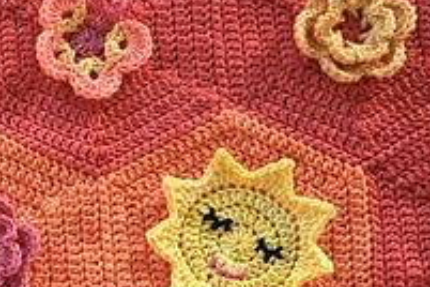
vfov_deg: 13.1
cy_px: 327
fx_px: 1218
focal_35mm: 102
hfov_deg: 17.7
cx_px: -231
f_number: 4
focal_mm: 21.2
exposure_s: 1/100
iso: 1000
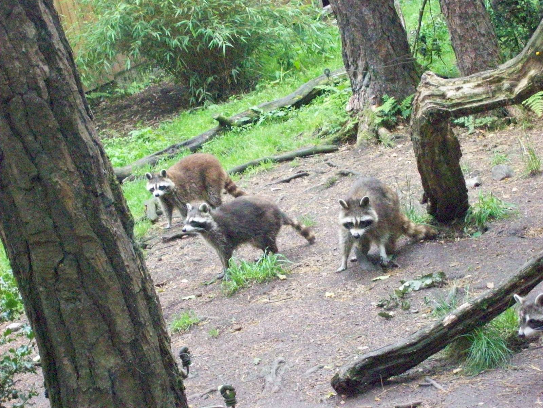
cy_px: 204
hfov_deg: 22.5
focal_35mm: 87
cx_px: 272
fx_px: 1365
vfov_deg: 17.0
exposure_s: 1/142
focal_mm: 14.3
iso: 800
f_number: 4.3
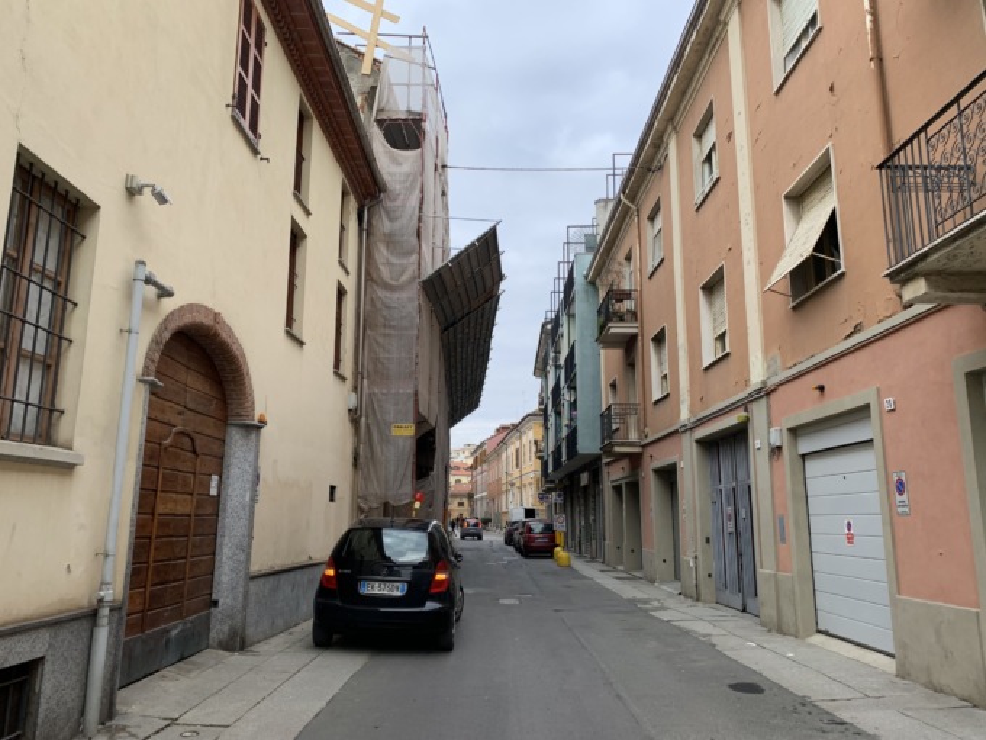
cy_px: 370
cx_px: 493
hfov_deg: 67.3
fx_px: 741
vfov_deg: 53.1
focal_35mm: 26
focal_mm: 4.25
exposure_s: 1/474
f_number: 1.8
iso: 25
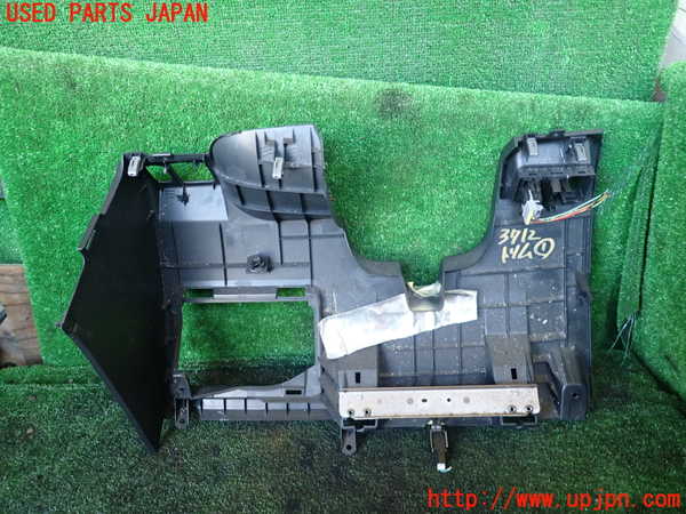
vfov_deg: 54.9
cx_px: 343
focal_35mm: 25
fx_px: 495
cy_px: 257
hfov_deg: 69.4
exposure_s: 1/30
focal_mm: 4.5
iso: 200
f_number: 2
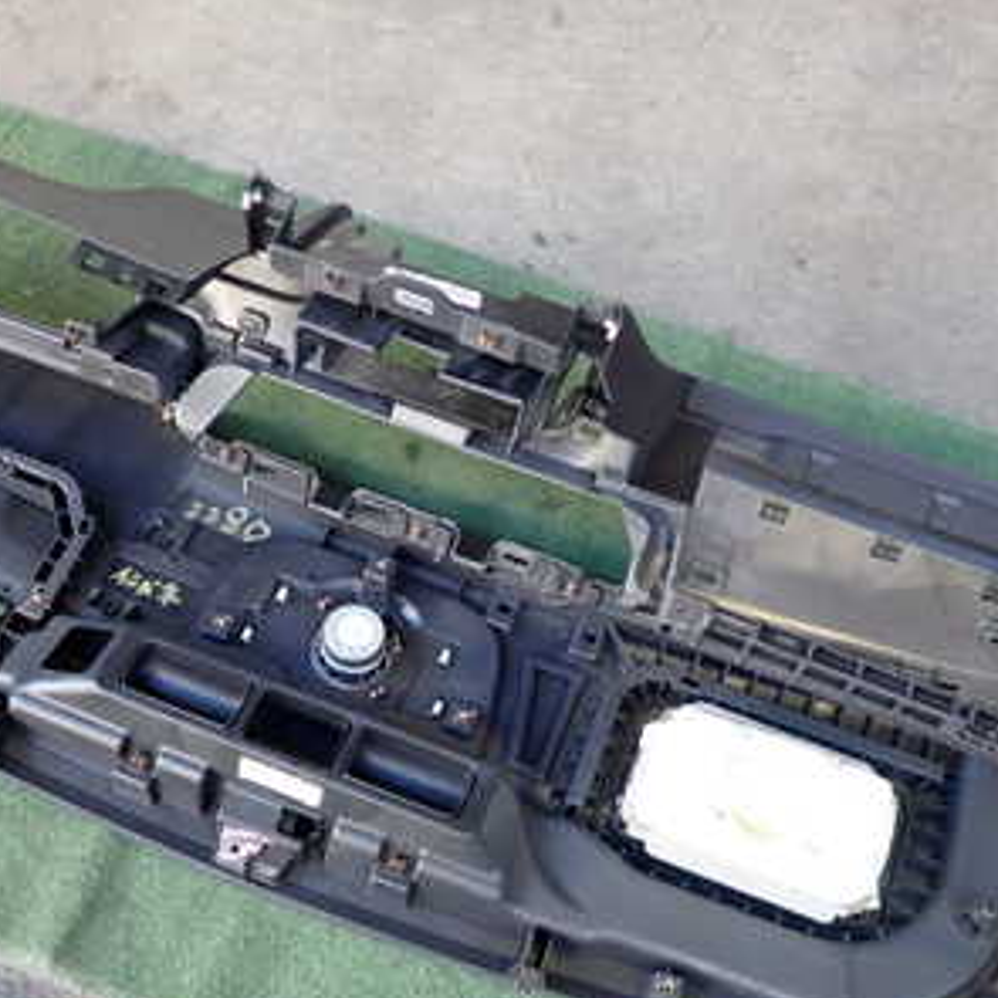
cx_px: 447
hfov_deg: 37.5
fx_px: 1468
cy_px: 619
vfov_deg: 37.3
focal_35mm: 45
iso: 200
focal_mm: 4.5
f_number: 2
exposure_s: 1/60
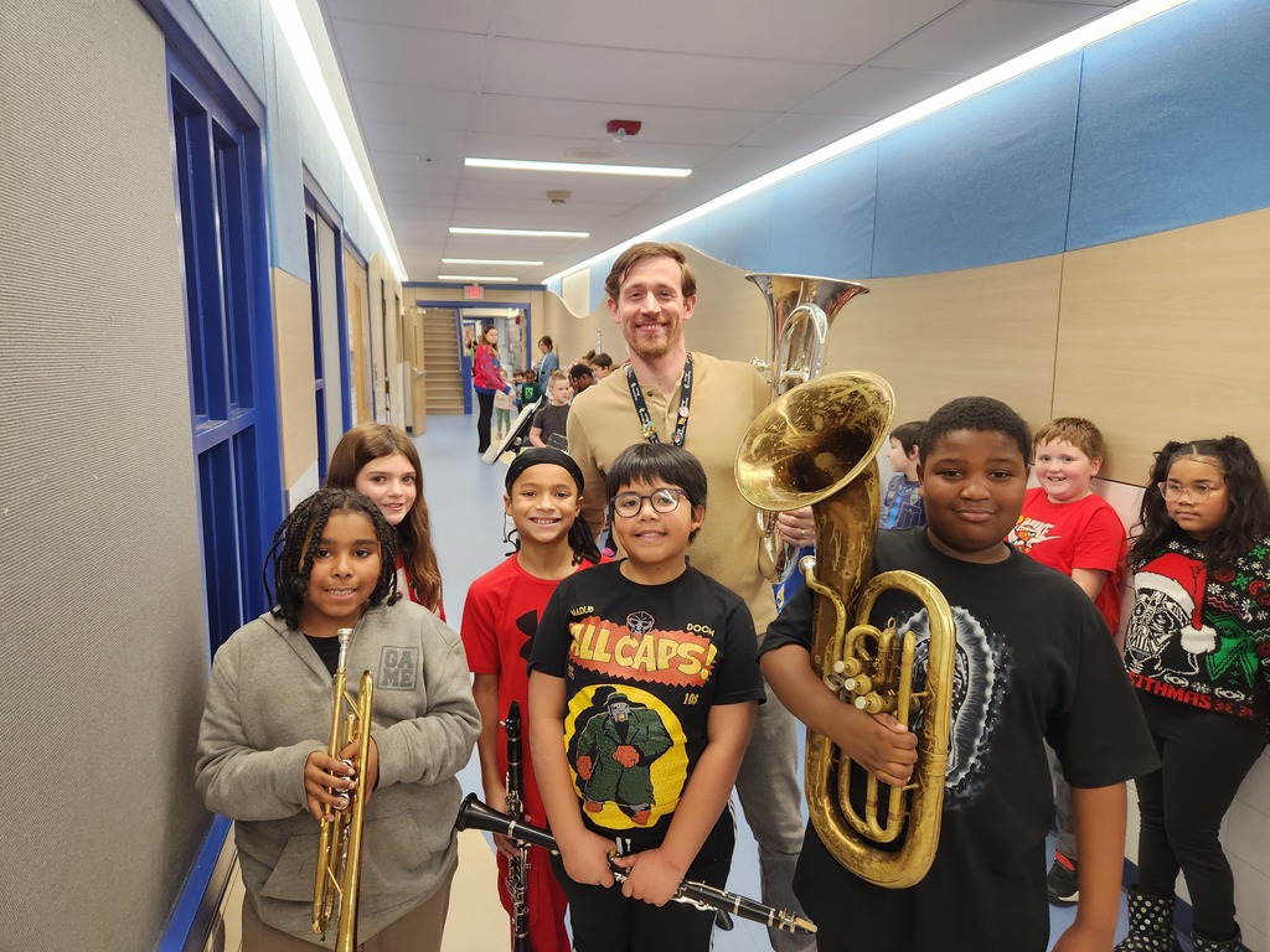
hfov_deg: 73.9
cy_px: 476
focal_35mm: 23
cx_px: 635
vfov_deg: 58.9
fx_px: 844
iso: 200
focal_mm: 5.4
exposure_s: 1/180
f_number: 1.8
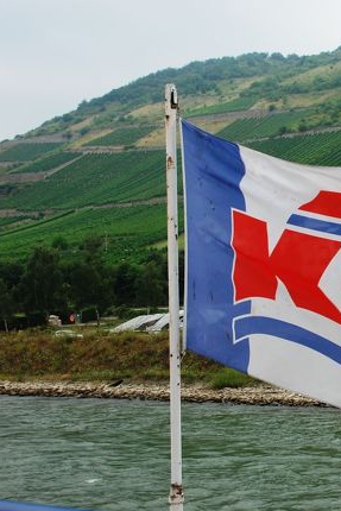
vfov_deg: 33.9
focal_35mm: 59
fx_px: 838
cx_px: 326
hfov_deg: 22.3
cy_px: 257
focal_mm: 26
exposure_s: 1/80
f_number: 9
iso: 200
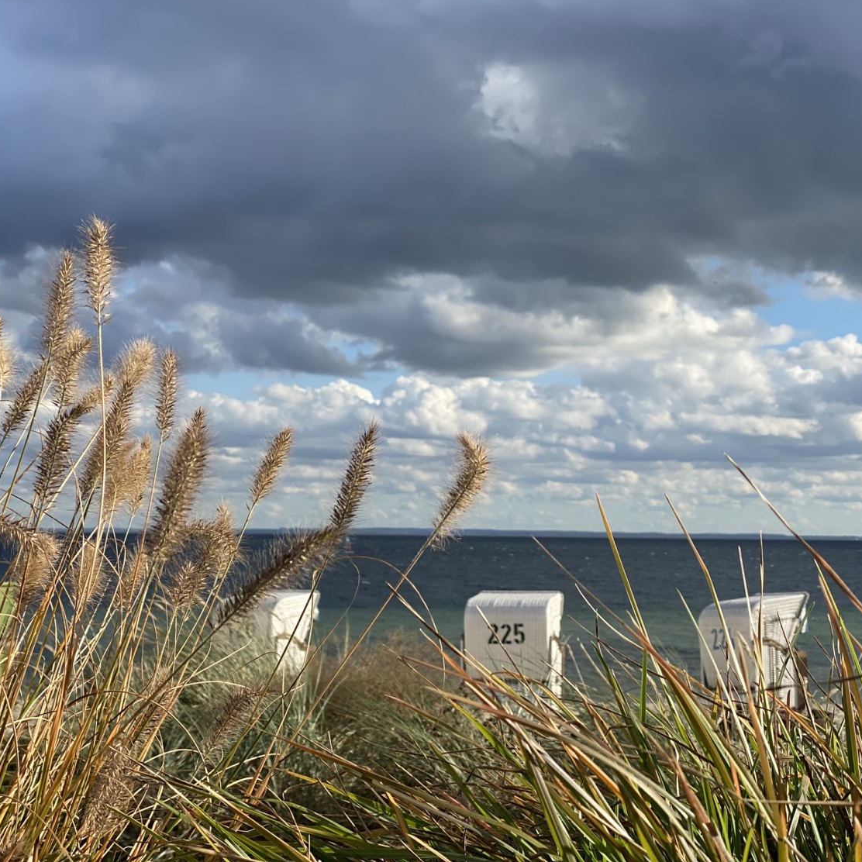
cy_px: 427
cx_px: 536
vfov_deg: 27.7
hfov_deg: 27.6
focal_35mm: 62
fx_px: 1747
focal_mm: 6
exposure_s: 1/1776
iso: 20
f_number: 2
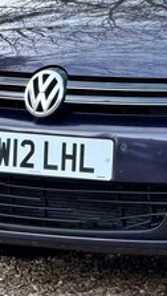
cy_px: 53
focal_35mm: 390
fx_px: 3060
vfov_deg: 5.5
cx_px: 399
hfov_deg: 3.1
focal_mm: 16.89
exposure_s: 1/121
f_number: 2.8
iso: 250
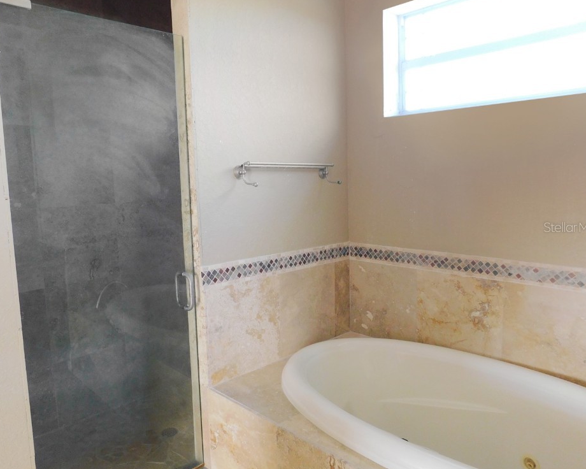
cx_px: 278
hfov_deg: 68.1
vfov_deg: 56.8
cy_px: 227
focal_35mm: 25
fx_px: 434
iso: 220
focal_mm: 4
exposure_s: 1/30
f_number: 3
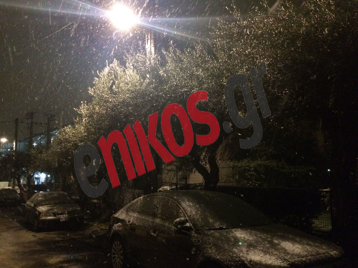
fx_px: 300
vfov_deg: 48.2
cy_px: 134
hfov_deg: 61.7
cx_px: 179
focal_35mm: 29
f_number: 2.2
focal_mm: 4.15
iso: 640
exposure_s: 1/15
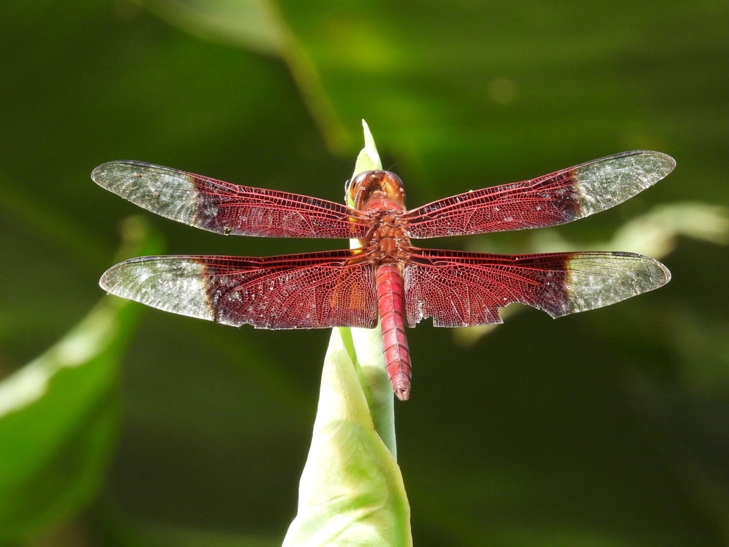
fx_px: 23166
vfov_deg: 1.4
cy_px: 274
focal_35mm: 1100
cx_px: 364
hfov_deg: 1.8
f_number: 8
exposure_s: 1/100
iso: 400
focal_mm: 196
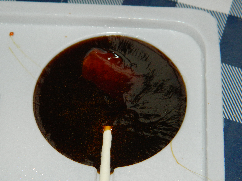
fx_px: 559
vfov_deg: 18.4
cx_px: 106
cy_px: 88
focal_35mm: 80
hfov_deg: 24.4
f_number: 11.4
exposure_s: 1/50
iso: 200
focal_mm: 12.6
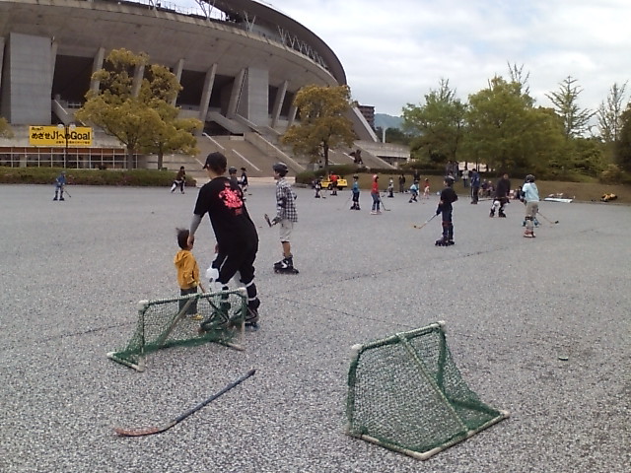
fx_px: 529
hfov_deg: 61.7
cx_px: 316
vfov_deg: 48.2
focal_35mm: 29
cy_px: 236
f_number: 3.5
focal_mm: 3.73
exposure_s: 1/769
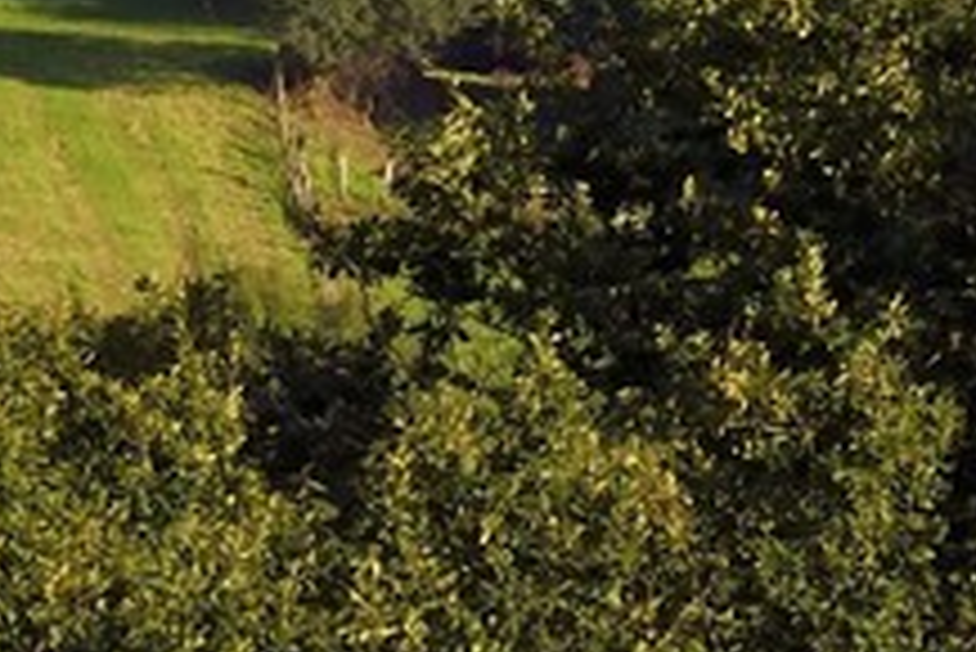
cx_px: -2078
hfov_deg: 1.8
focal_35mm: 1141
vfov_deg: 1.2
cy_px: -1043
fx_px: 30953
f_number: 11
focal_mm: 155
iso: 200
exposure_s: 1/250
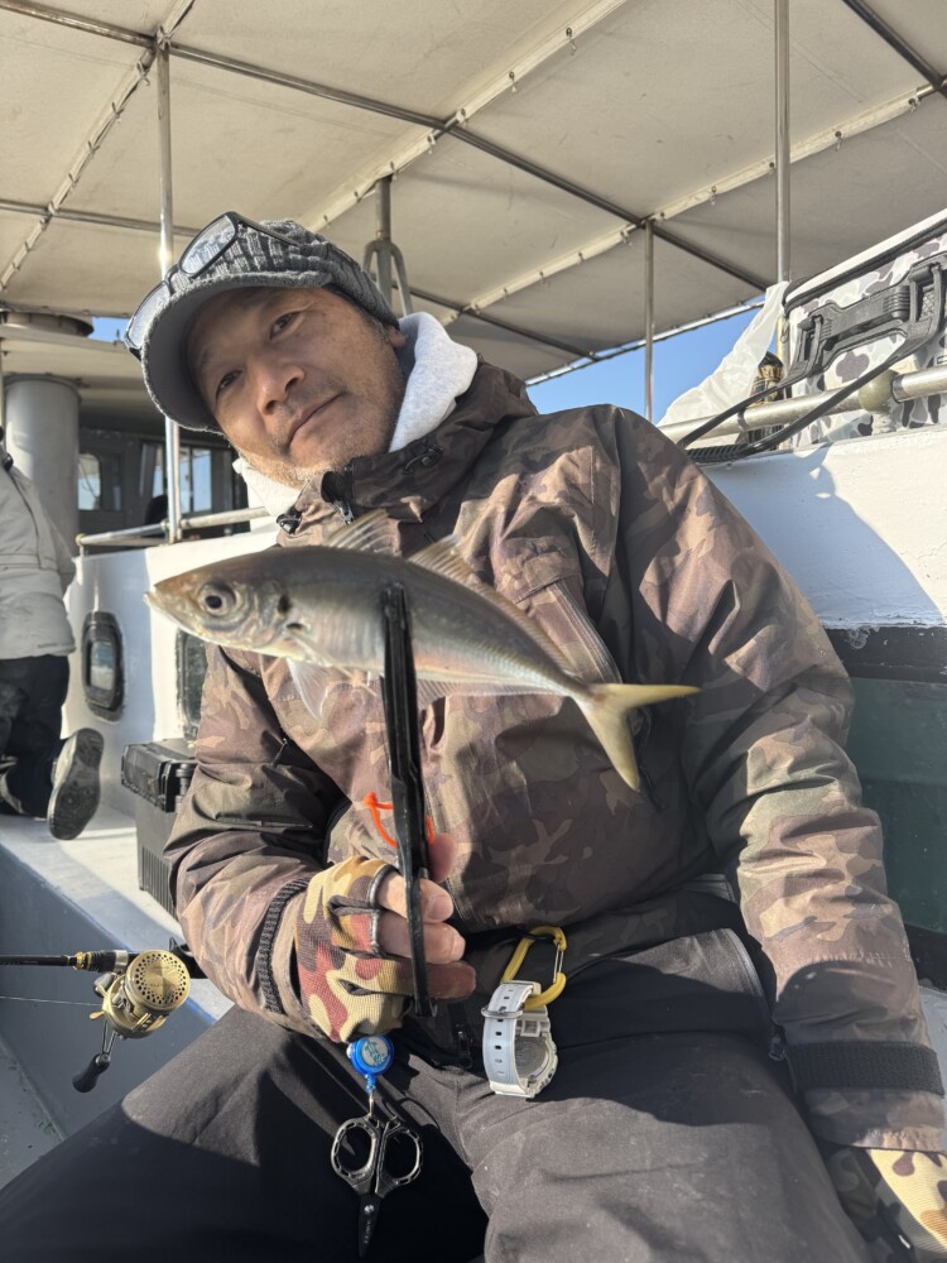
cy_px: 632
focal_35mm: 24
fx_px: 875
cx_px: 474
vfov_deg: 71.6
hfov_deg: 56.8
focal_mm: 6.76
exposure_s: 1/1637
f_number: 1.78
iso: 80
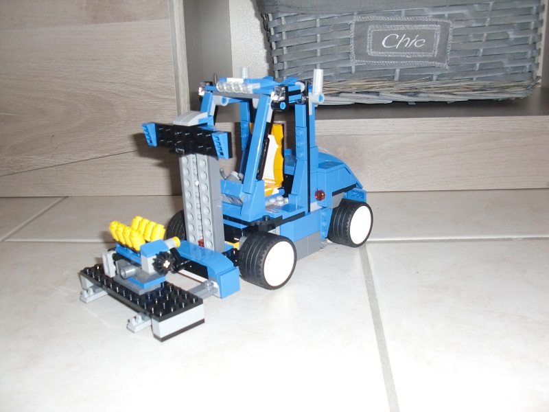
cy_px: 206
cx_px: 274
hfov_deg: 51.4
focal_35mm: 36
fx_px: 571
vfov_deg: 39.7
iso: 400
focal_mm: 6.3
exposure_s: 1/30
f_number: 2.8
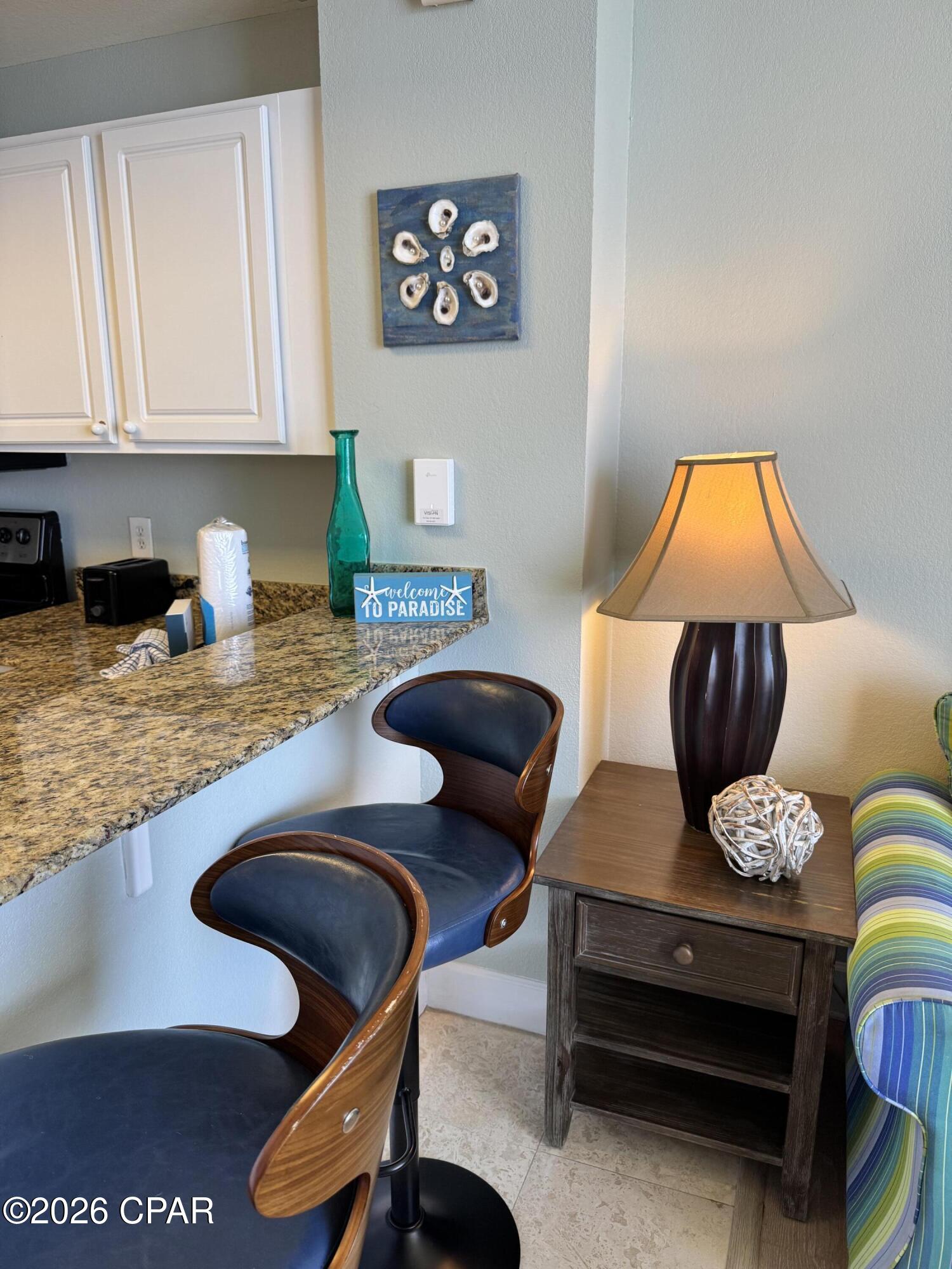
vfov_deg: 71.6
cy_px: 634
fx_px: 880
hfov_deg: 56.8
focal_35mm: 24
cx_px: 476
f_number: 1.78
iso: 125
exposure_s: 1/120
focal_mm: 6.76
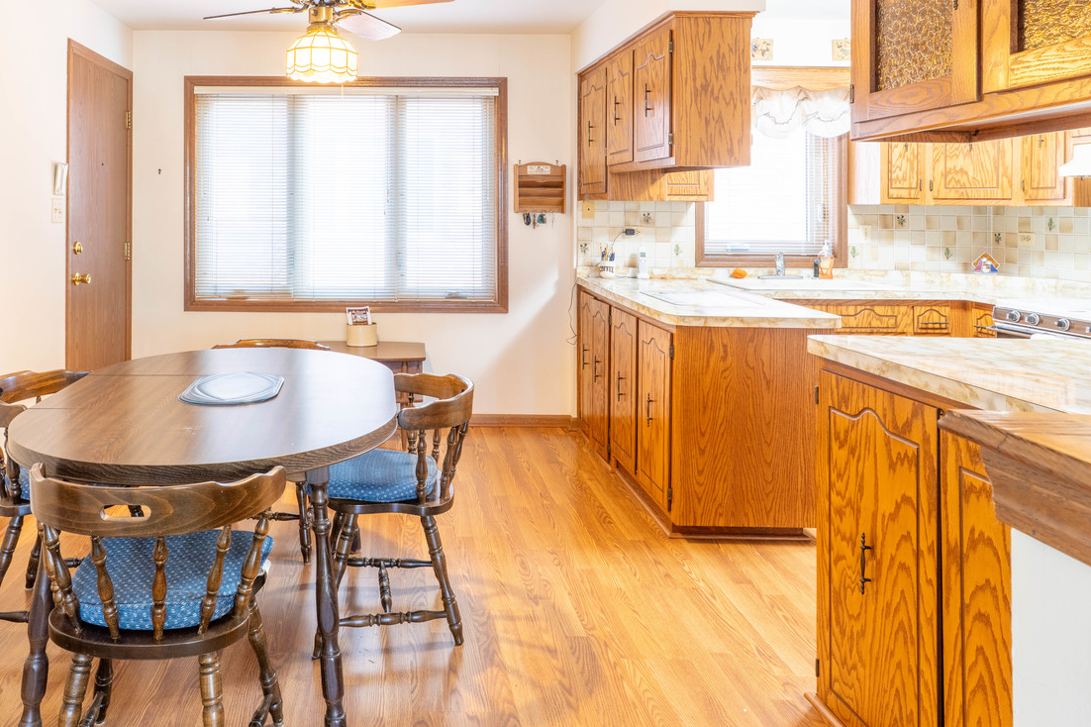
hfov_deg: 70.3
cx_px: 403
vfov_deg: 50.2
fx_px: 757
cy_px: 233
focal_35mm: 25
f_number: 9
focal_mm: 17
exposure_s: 1/6
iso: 125
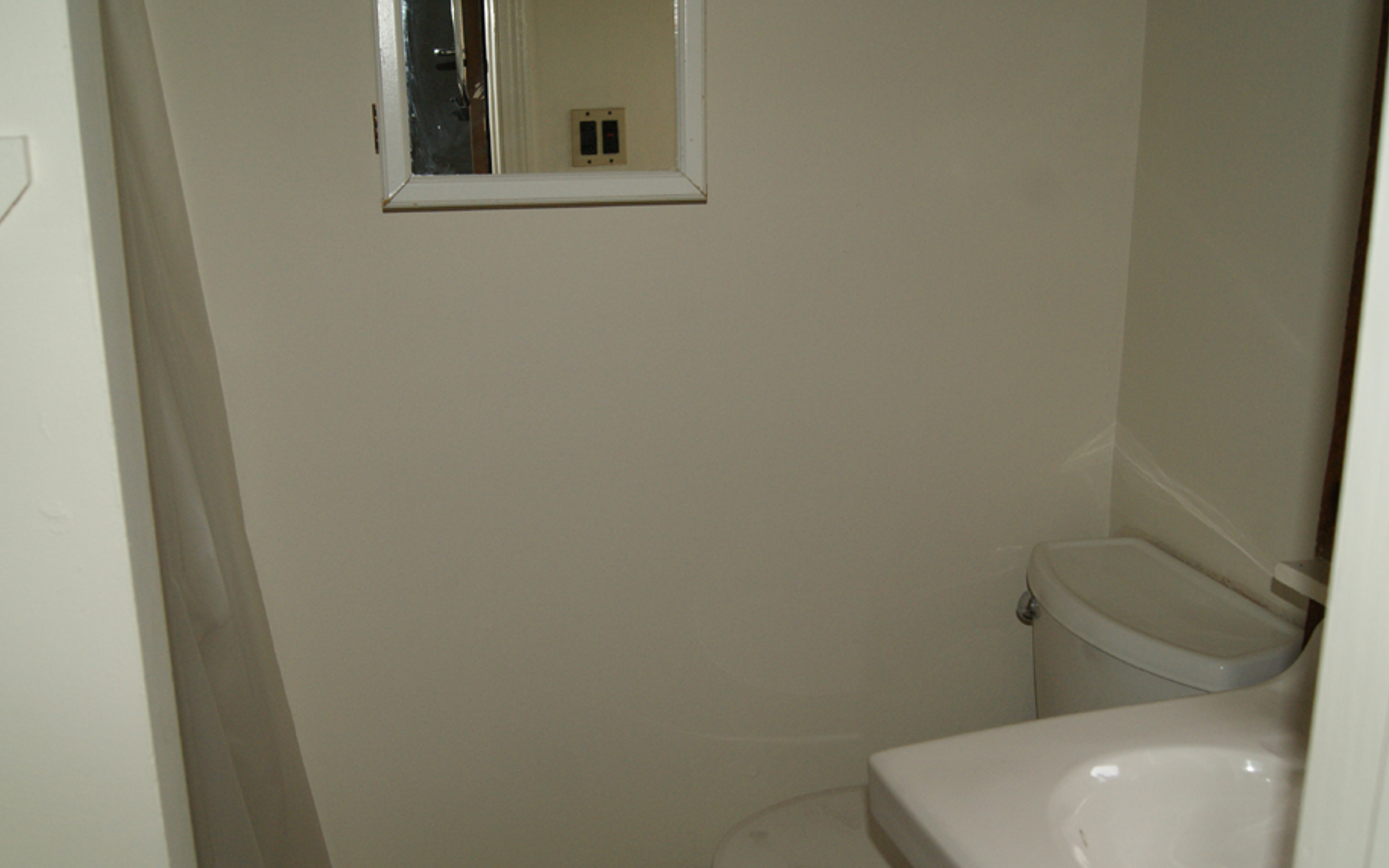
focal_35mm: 36
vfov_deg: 35.3
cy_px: 464
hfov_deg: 54.0
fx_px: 1363
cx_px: 683
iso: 400
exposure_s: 1/60
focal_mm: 20
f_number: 5.6
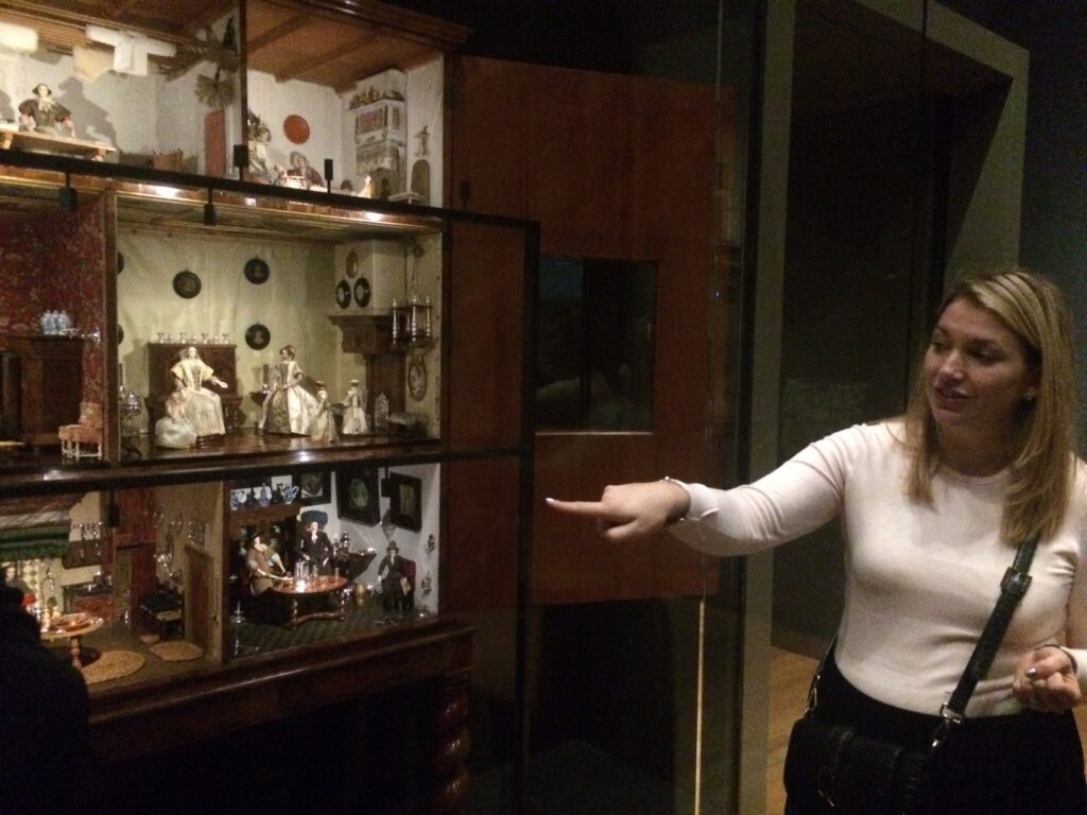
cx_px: 544
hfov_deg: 61.7
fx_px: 911
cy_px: 408
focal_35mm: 29
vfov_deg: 48.2
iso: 1000
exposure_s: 1/17
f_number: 2.2
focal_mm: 4.15
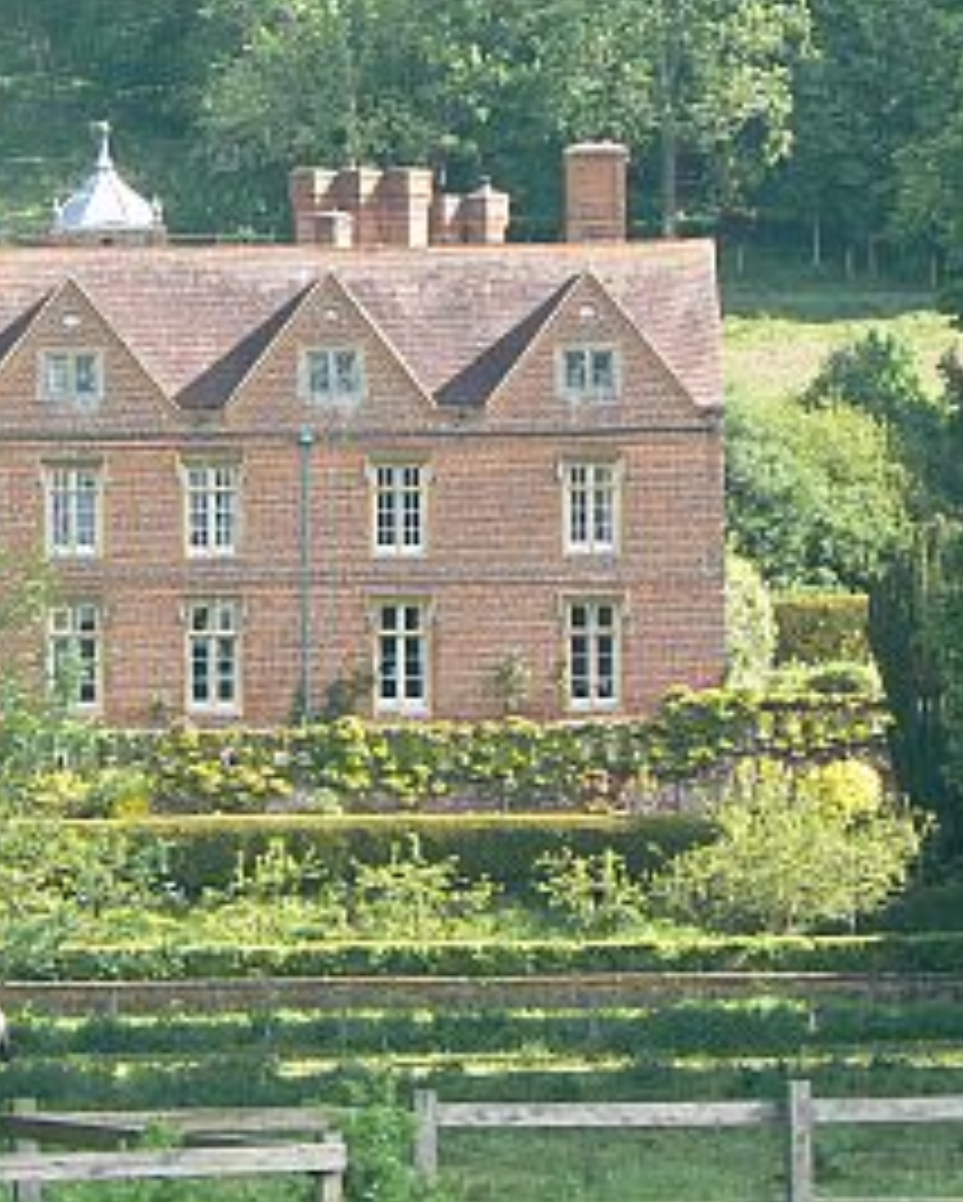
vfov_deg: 5.6
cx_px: 238
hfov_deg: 4.5
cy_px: 599
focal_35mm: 347
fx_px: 12348
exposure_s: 1/100
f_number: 5.6
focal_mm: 44
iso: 80
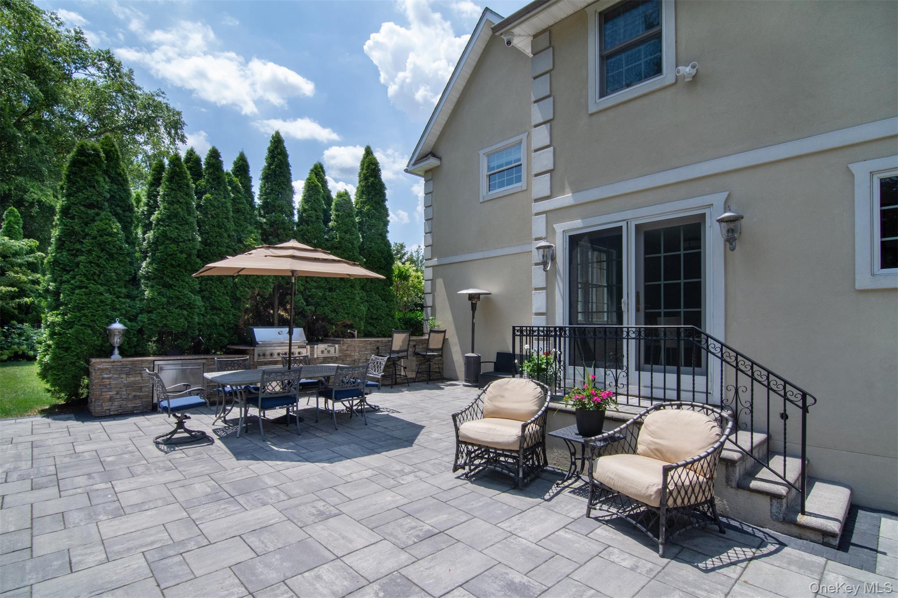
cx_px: 449
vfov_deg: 72.0
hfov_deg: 95.0
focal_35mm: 16
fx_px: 412
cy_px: 299
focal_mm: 11
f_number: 14
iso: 500
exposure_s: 1/320
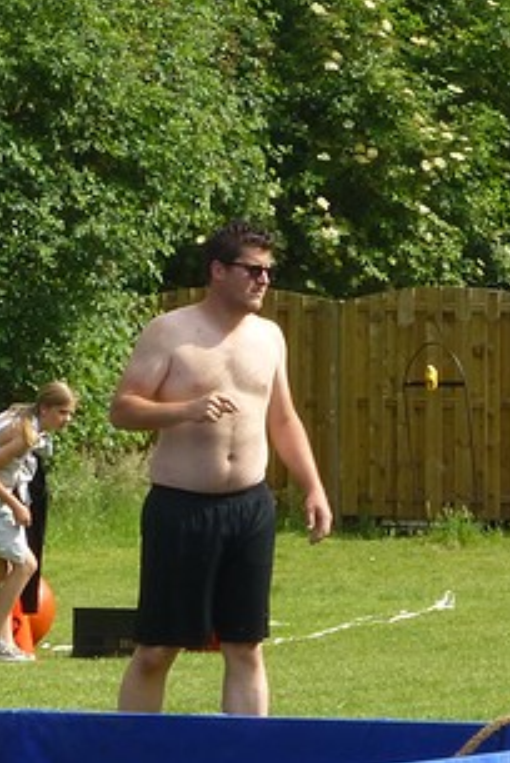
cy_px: 648
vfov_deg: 5.4
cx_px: -340
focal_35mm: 380
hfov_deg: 3.6
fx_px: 8056
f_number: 5.3
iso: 100
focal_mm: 19.4
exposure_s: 1/250
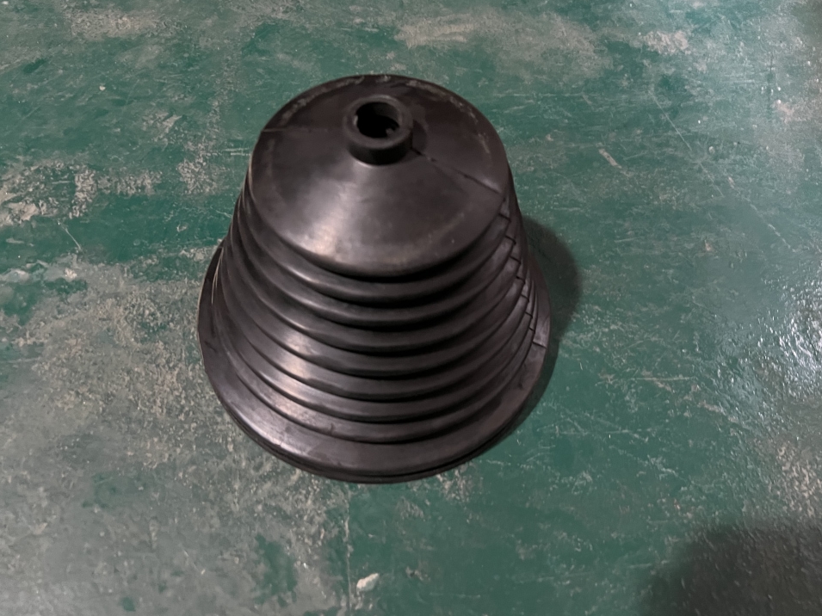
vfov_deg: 51.3
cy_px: 306
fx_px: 641
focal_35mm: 27
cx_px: 426
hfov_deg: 65.3
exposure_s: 1/25
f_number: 1.5
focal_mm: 5.7
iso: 640
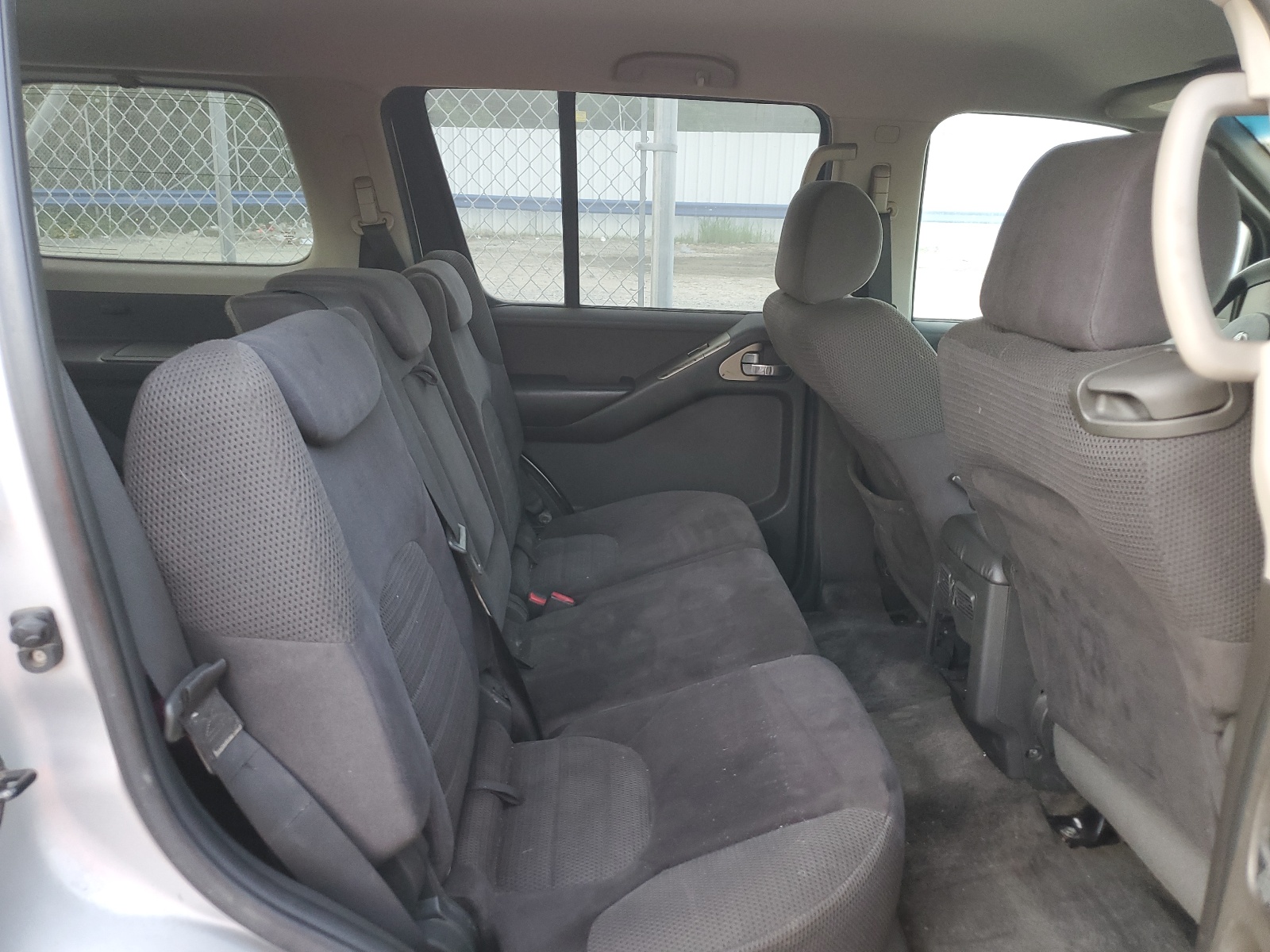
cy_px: 476
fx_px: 954
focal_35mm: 26
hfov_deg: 67.3
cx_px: 635
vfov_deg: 53.1
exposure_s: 1/60.2
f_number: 1.5
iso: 79
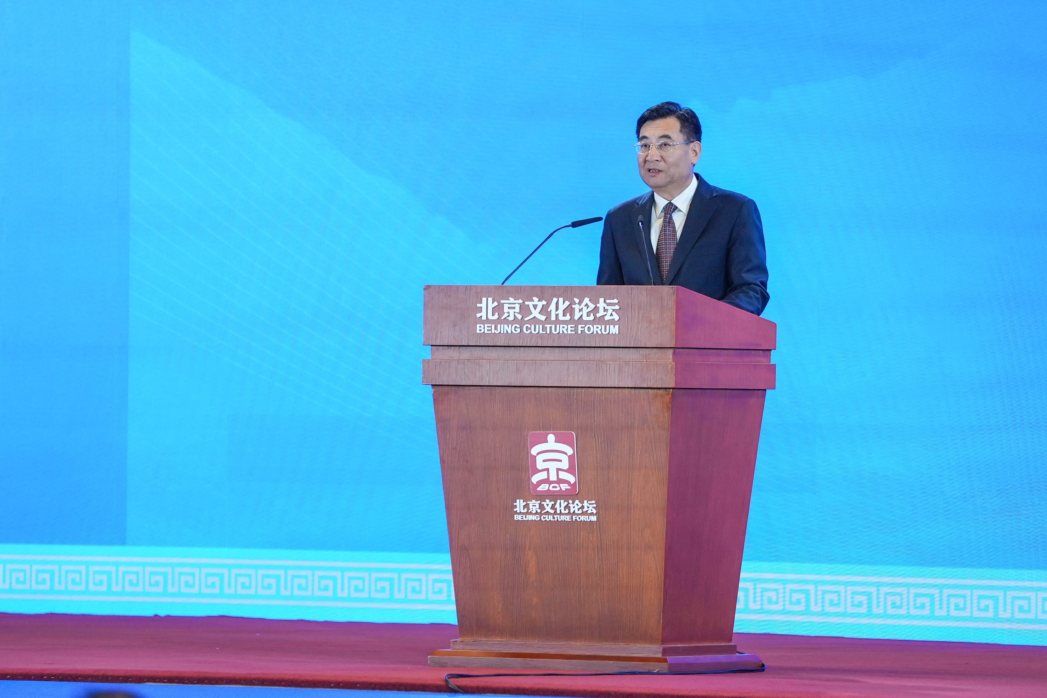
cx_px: 524
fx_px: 5816
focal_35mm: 200
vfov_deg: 6.9
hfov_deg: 10.3
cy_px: 349
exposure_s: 1/200
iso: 1250
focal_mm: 200
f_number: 4
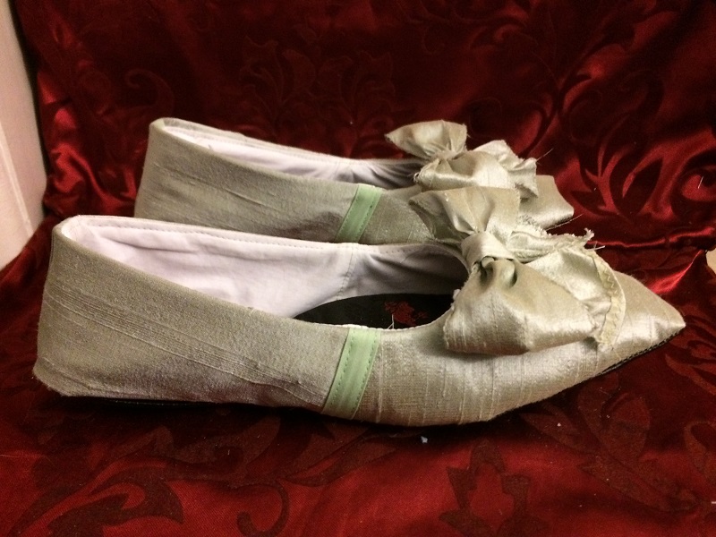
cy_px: 268
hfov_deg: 61.7
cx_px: 358
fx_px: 600
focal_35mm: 29
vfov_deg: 48.2
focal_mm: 4.15
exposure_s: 1/15
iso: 320
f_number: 2.2
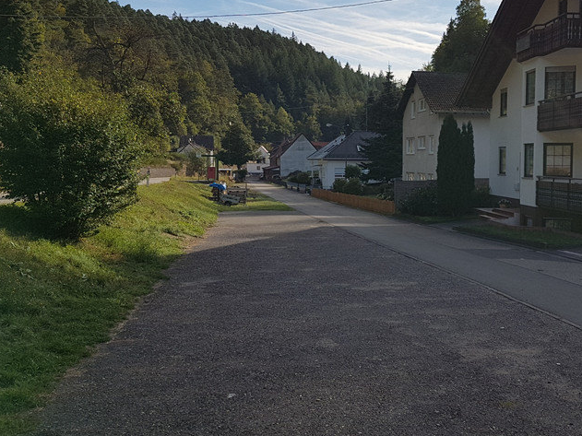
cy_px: 178
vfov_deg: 32.8
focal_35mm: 44
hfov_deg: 42.3
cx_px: 392
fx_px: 740
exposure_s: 1/3008
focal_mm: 4.2
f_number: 1.7
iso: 40
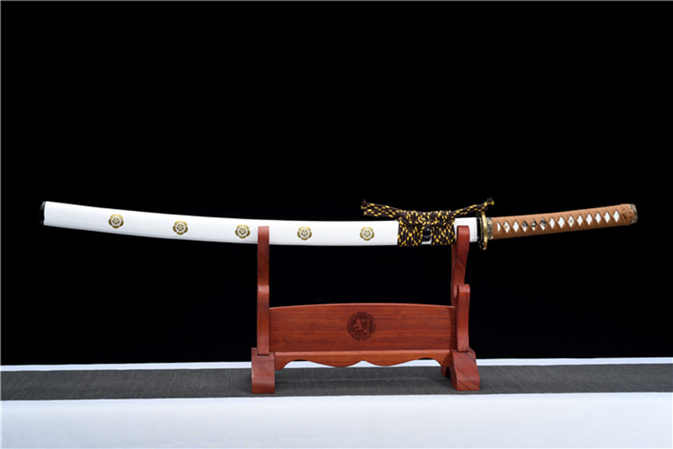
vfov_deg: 22.6
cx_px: 336
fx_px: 1122
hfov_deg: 33.4
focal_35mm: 60
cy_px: 224
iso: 100
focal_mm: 60
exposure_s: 1/160
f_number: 9
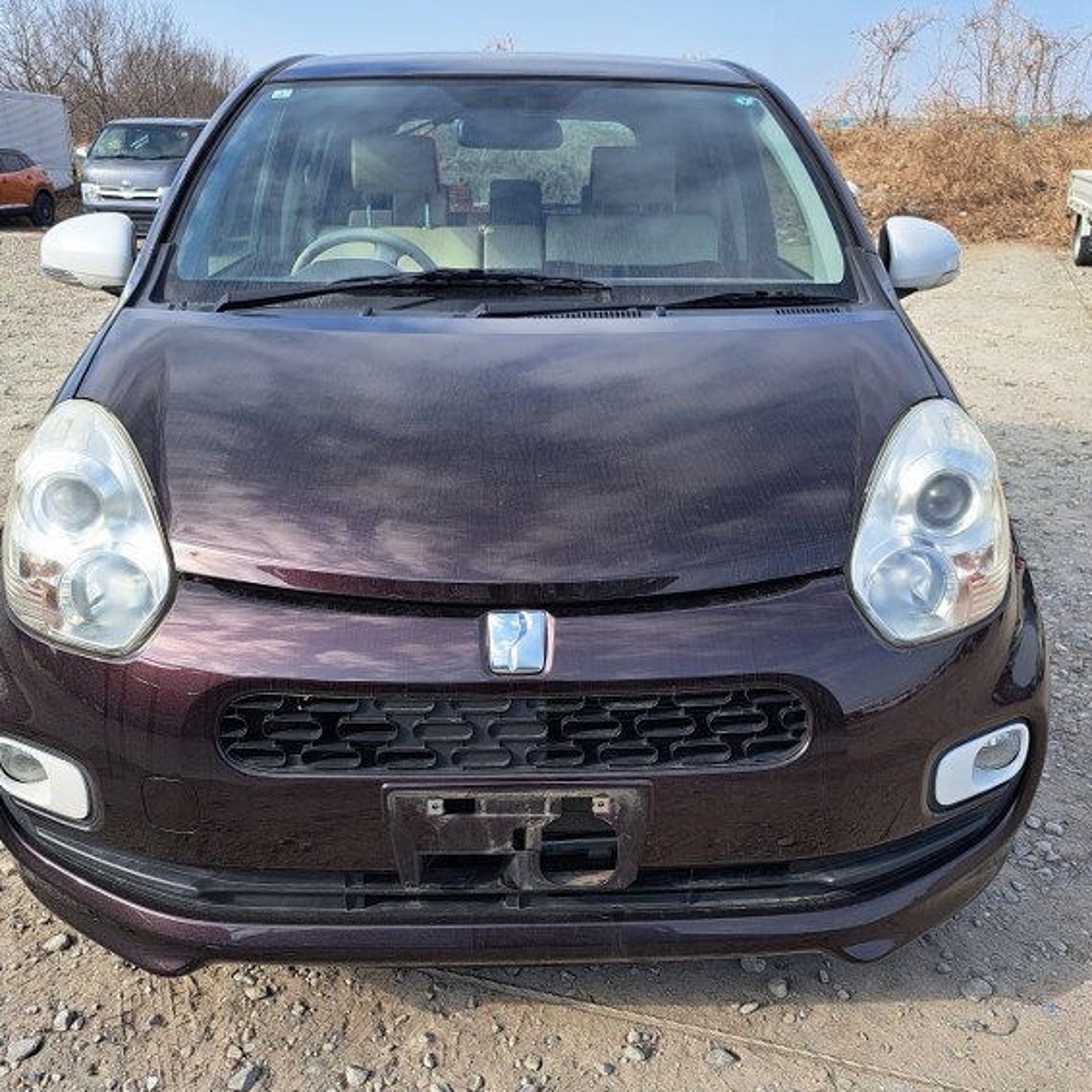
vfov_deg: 54.0
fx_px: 1071
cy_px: 563
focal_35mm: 30
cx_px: 569
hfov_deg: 54.0
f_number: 1.8
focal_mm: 5.23
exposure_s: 1/692
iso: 50
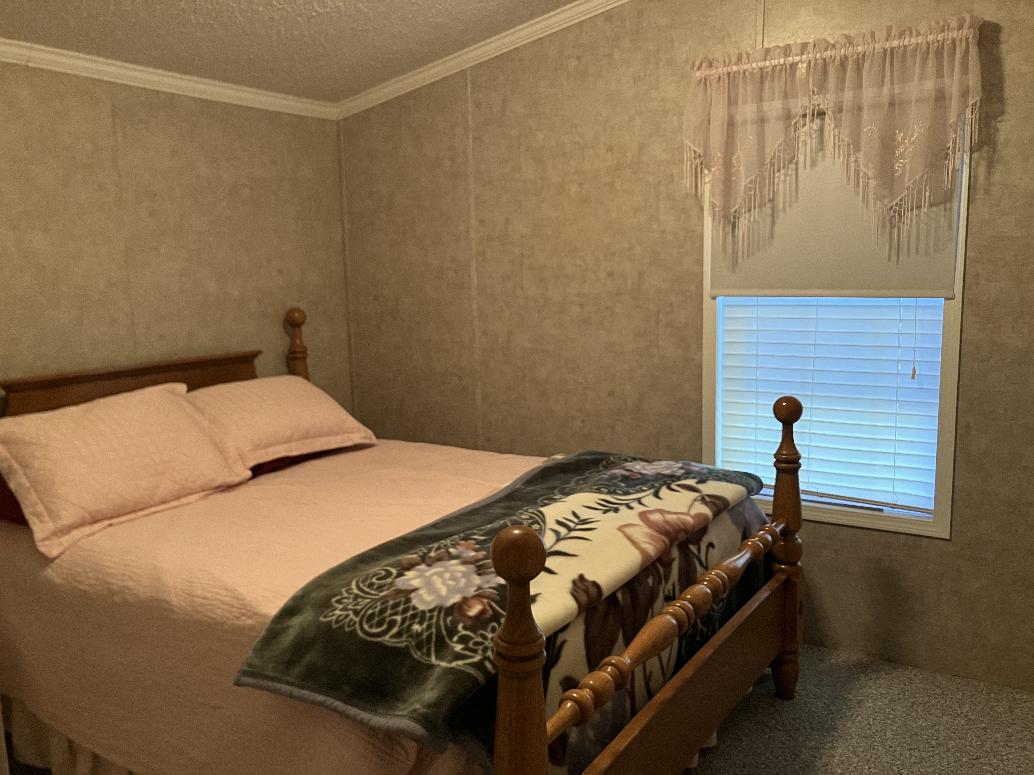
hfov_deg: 63.4
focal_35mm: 28
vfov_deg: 49.7
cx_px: 517
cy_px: 388
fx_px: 836
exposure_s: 1/60
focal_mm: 3.99
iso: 160
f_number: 1.8
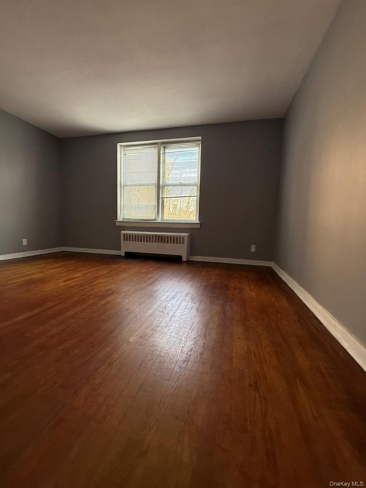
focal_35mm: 14
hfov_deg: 85.7
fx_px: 197
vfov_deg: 102.1
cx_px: 183
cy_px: 244
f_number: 2.2
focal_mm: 2.22
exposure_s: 1/99
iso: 160
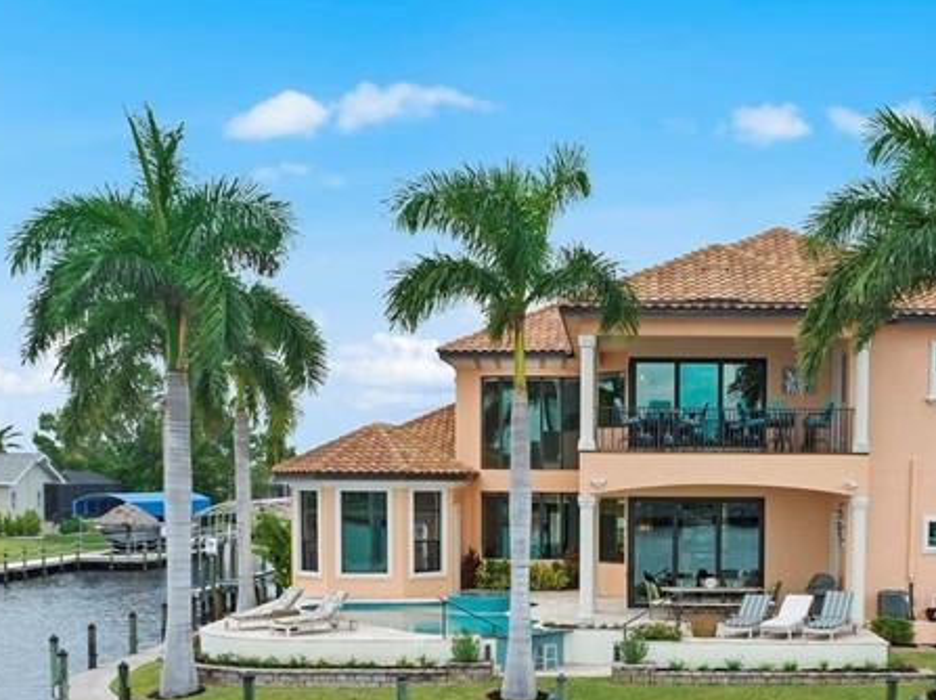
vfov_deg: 25.9
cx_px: 641
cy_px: 585
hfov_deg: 34.6
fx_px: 1485
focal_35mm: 55
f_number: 2.8
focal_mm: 12.29
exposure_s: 1/1600
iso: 150
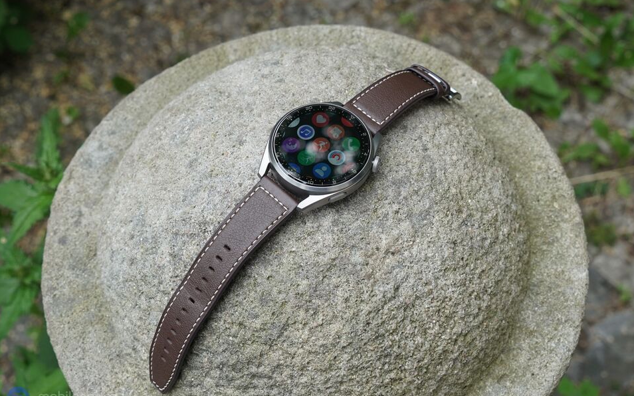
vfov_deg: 32.8
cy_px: 205
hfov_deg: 50.4
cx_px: 318
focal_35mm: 39
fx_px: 674
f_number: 7.1
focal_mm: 38
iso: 250
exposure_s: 1/160
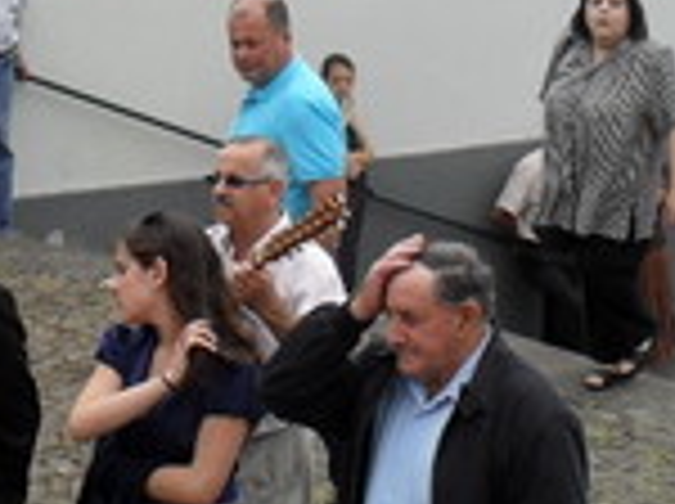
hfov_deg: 16.8
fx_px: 2278
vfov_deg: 12.6
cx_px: 243
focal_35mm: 117
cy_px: 169
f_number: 3.2
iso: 100
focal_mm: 6.3
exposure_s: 1/500
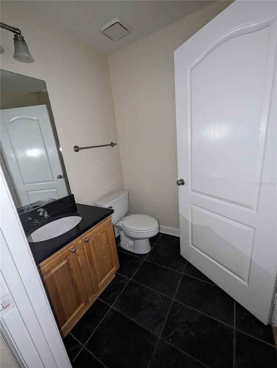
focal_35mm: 13
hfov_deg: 90.0
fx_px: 138
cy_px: 184
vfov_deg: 106.1
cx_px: 138
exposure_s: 1/23.8
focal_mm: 1.95
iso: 483
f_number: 2.2
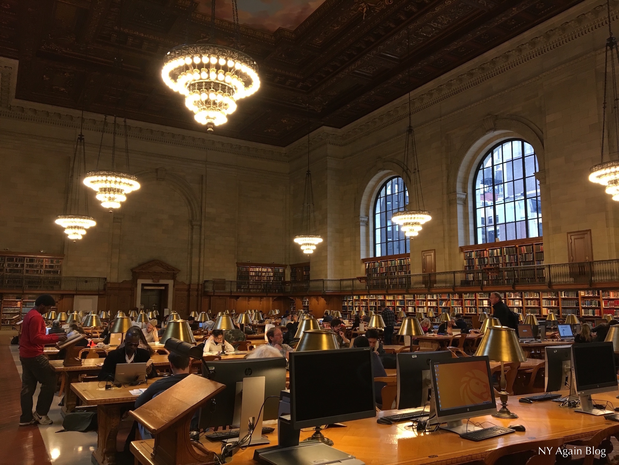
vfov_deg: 48.2
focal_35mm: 29
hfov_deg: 61.7
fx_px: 519
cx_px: 310
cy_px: 232
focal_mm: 4.15
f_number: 2.2
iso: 40
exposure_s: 1/30
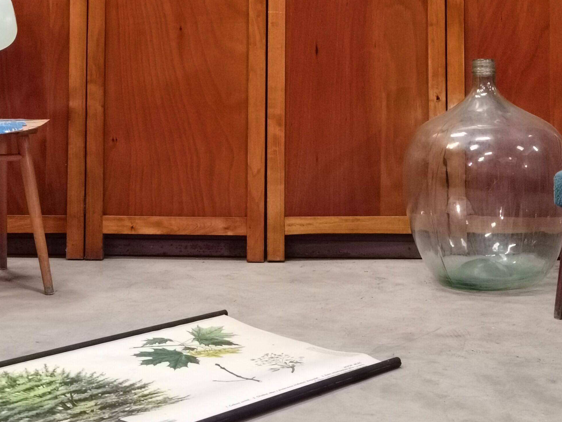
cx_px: 350
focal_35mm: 61
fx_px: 990
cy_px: 3
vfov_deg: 23.1
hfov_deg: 31.6
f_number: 1.9
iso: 640
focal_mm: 6.71
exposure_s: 1/20
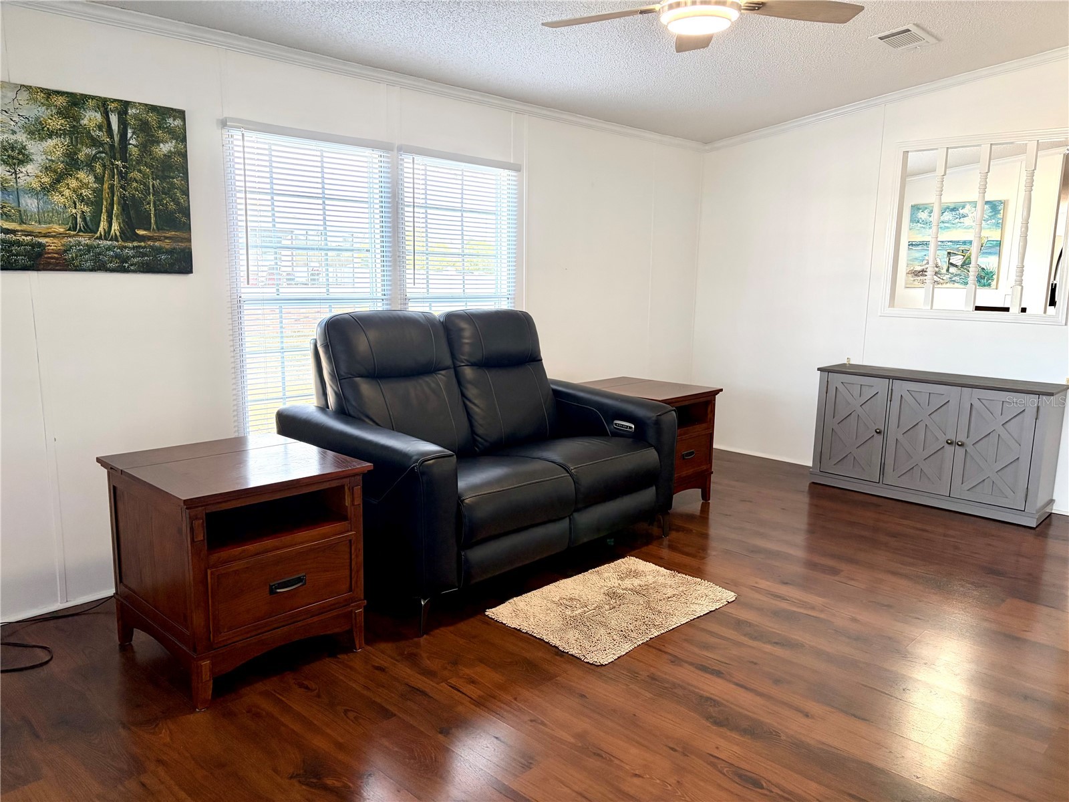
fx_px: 803
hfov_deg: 67.3
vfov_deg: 53.1
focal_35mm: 26
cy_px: 401
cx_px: 534
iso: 200
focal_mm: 5.96
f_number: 1.6
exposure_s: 1/120
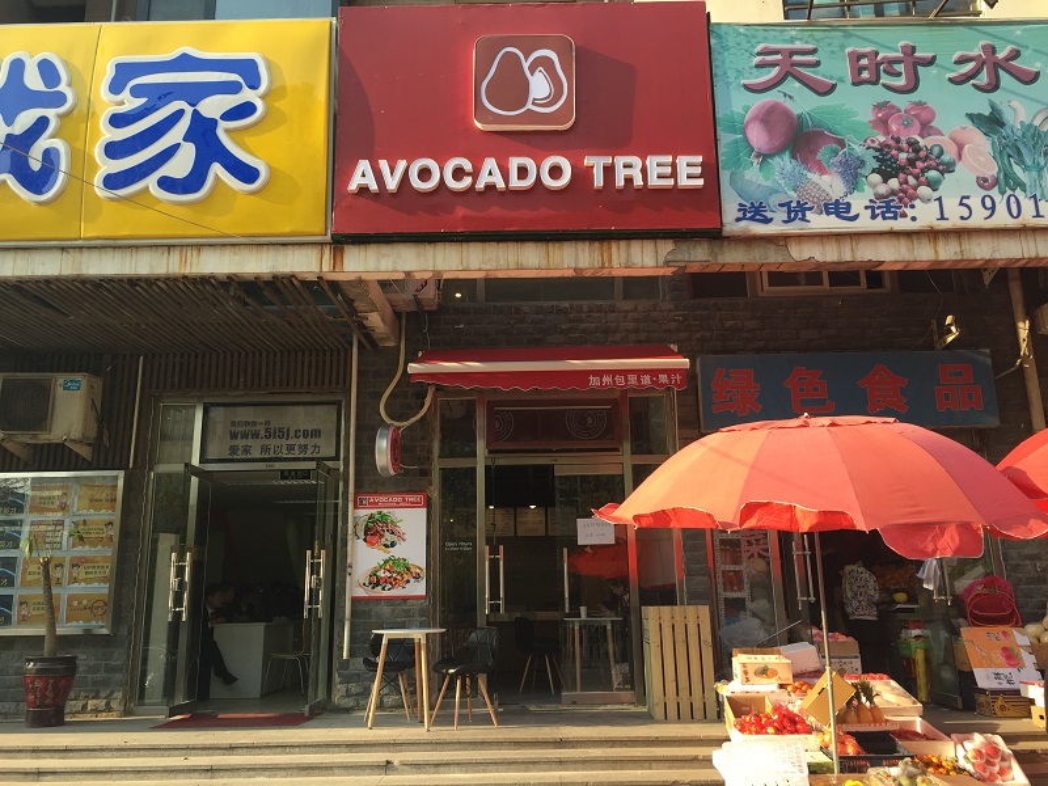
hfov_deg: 61.7
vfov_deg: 48.2
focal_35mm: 29
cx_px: 524
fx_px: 878
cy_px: 393
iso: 32
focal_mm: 4.15
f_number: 2.2
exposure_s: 1/353
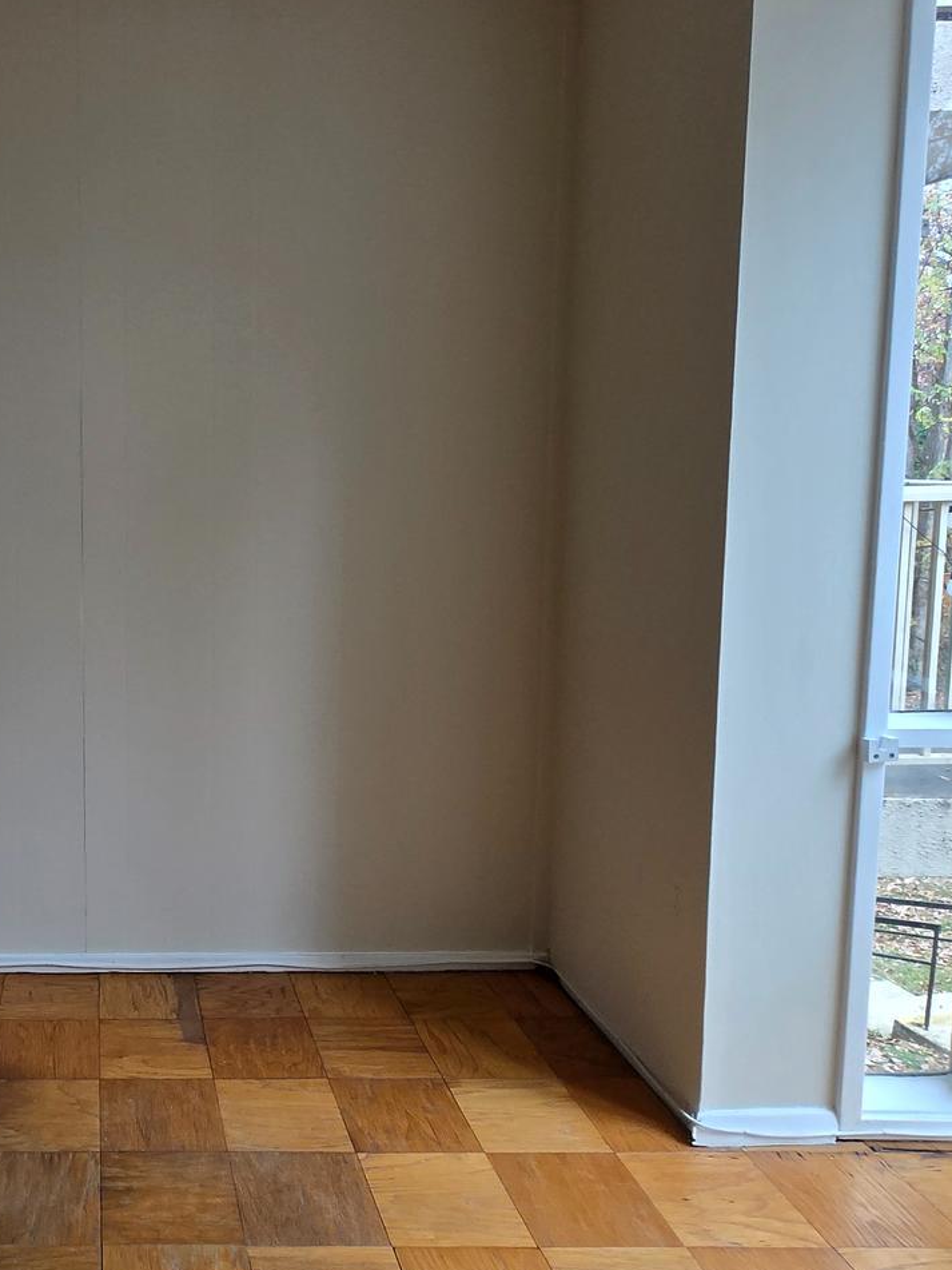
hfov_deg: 44.4
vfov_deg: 63.3
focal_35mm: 28
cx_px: 65
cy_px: 564
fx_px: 1027
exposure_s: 1/60
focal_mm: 1.7
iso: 40
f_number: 2.2
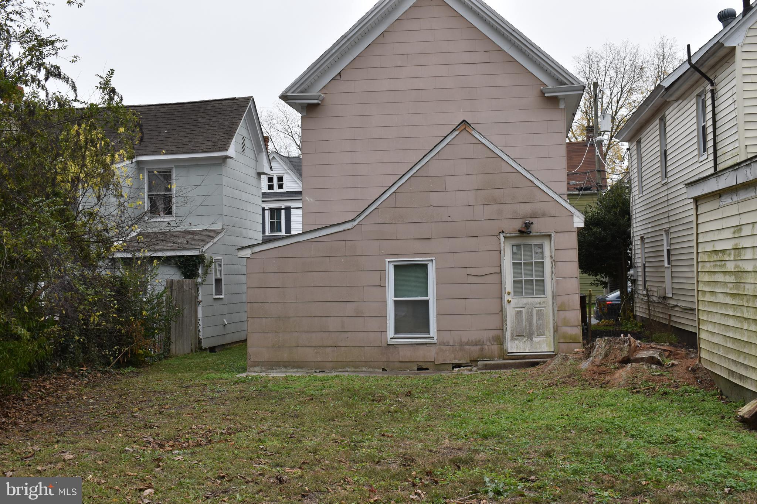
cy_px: 252
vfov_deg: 30.8
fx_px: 915
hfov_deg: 45.0
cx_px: 378
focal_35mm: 44
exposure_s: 1/250
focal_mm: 29
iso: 280
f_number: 8
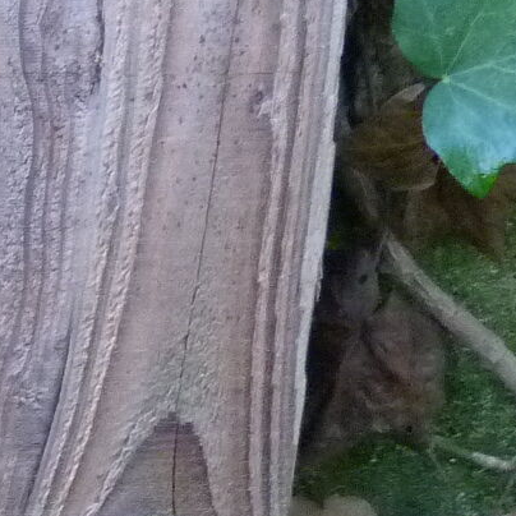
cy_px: 811
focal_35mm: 196
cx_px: -722
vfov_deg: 8.7
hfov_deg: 8.2
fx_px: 3305
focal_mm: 6.3
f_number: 3.1
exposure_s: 1/30
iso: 400
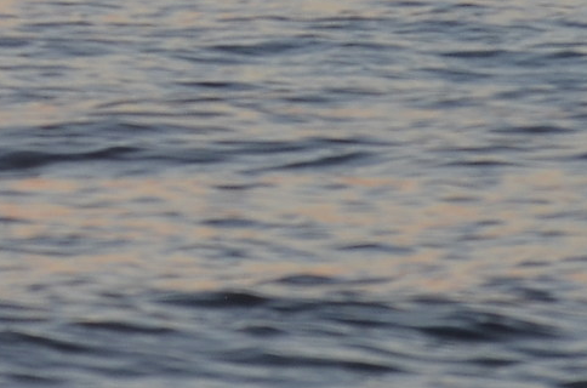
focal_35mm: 863
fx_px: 14035
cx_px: -106
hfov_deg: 2.4
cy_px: -121
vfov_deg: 1.6
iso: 320
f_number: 8
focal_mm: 116
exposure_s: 1/250
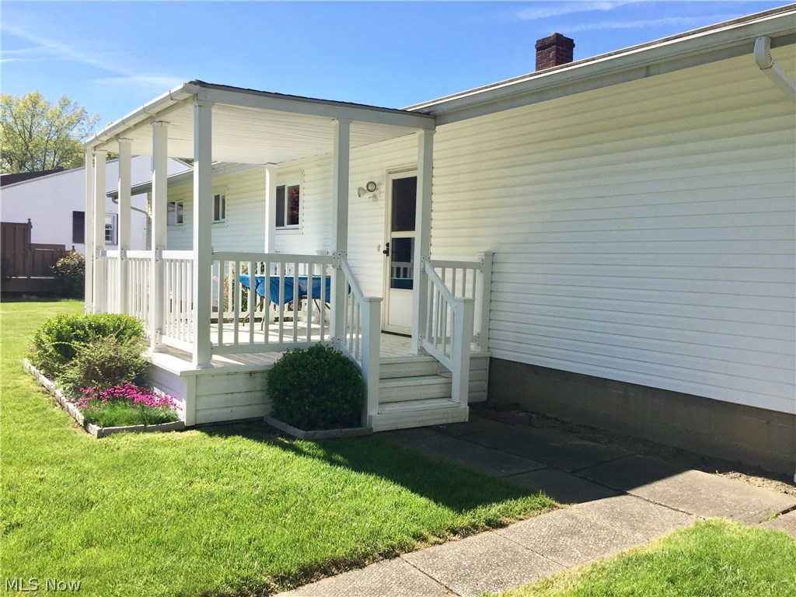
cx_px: 398
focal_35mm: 29
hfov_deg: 61.7
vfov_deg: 48.2
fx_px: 667
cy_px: 298
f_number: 2.2
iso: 32
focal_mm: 4.15
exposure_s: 1/1647
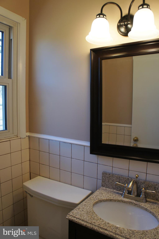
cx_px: 80
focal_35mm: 27
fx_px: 179
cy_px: 120
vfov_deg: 67.4
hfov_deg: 47.9
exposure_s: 1/40
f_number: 4.5
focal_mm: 18
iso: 200
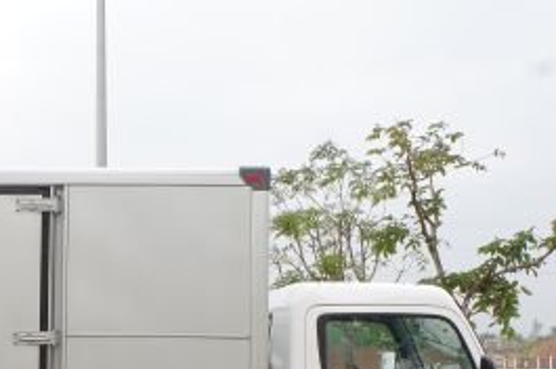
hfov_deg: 28.4
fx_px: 1049
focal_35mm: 68
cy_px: 312
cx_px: 46
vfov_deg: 19.7
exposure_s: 1/20
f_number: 13
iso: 200
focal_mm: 20.1
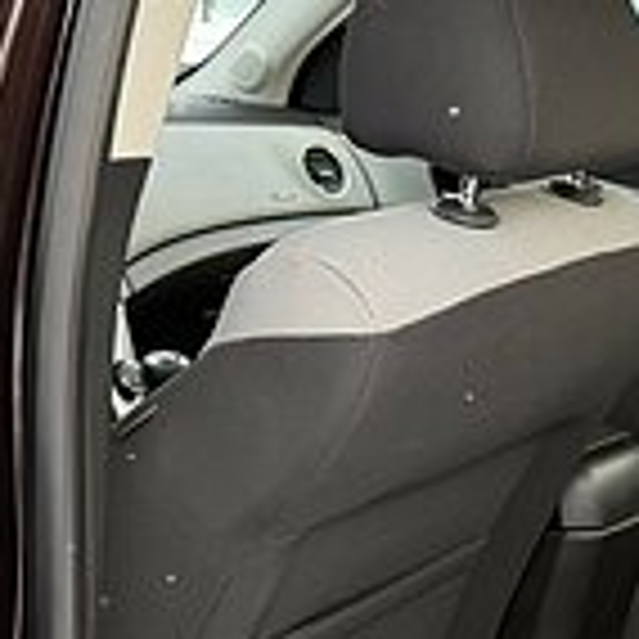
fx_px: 1713
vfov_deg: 21.1
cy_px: 421
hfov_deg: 19.9
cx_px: 756
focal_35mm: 82
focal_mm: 6.76
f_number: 1.78
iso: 100
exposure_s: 1/256
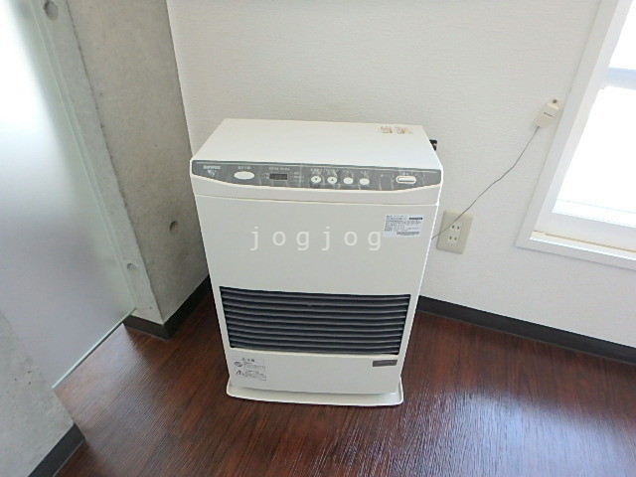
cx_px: 318
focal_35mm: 21
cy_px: 238
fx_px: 386
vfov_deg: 63.4
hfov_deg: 79.0
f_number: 3.5
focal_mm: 3.7
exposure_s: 1/30
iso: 320
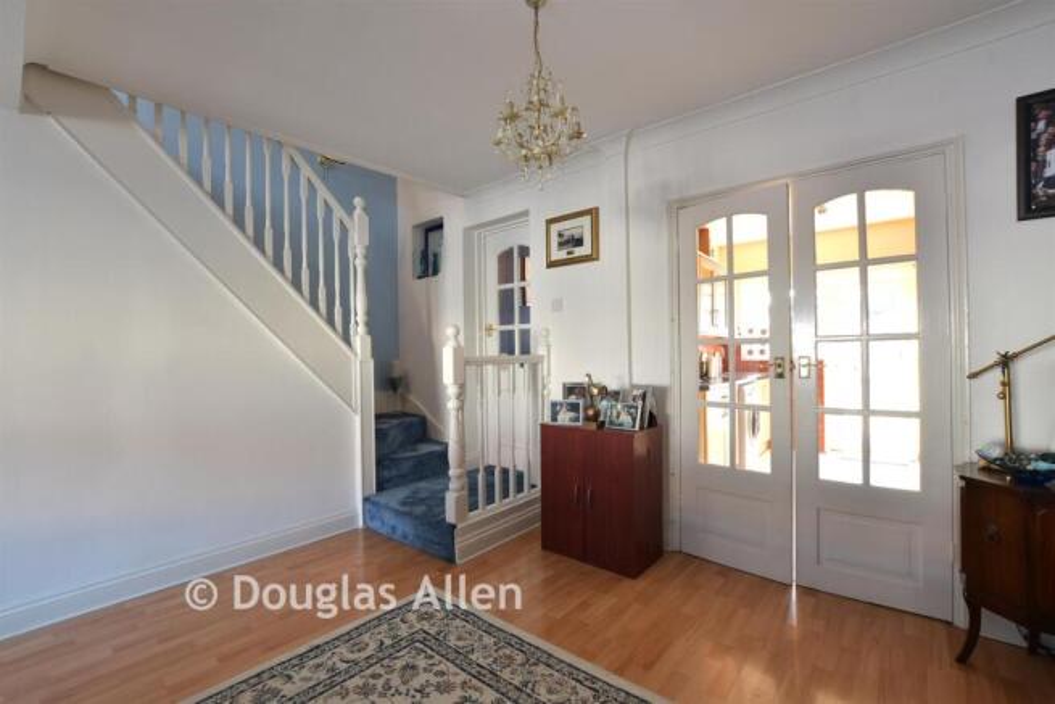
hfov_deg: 100.4
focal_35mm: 15
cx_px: 528
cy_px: 352
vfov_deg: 77.4
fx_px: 440
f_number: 8
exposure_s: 1.6
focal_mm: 10
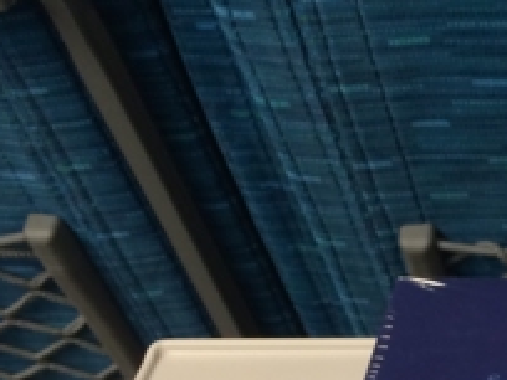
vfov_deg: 15.3
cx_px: 758
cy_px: 517
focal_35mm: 91
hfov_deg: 19.0
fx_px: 1333
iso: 125
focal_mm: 4.15
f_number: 2.2
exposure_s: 1/30
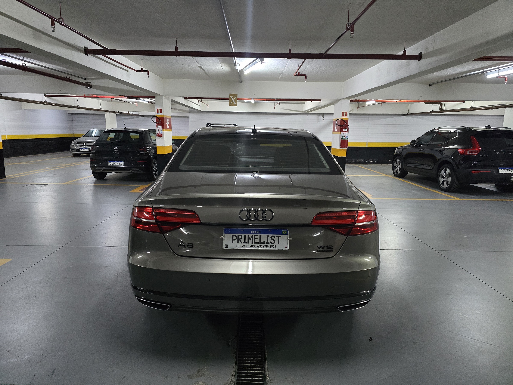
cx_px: 256
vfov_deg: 58.9
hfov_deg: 73.9
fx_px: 341
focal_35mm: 23
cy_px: 192
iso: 2000
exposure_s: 1/60
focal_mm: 6.3
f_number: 1.7
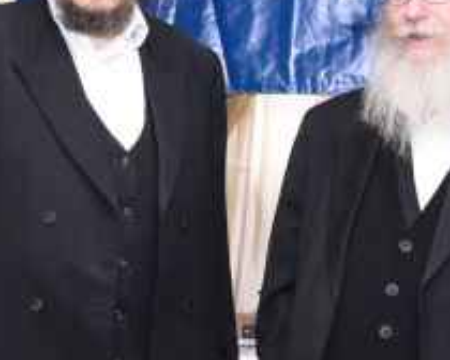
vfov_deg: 14.0
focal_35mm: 110
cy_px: 256
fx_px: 1465
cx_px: 56
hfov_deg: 17.2
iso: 800
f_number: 5.6
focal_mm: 24
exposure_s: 1/125
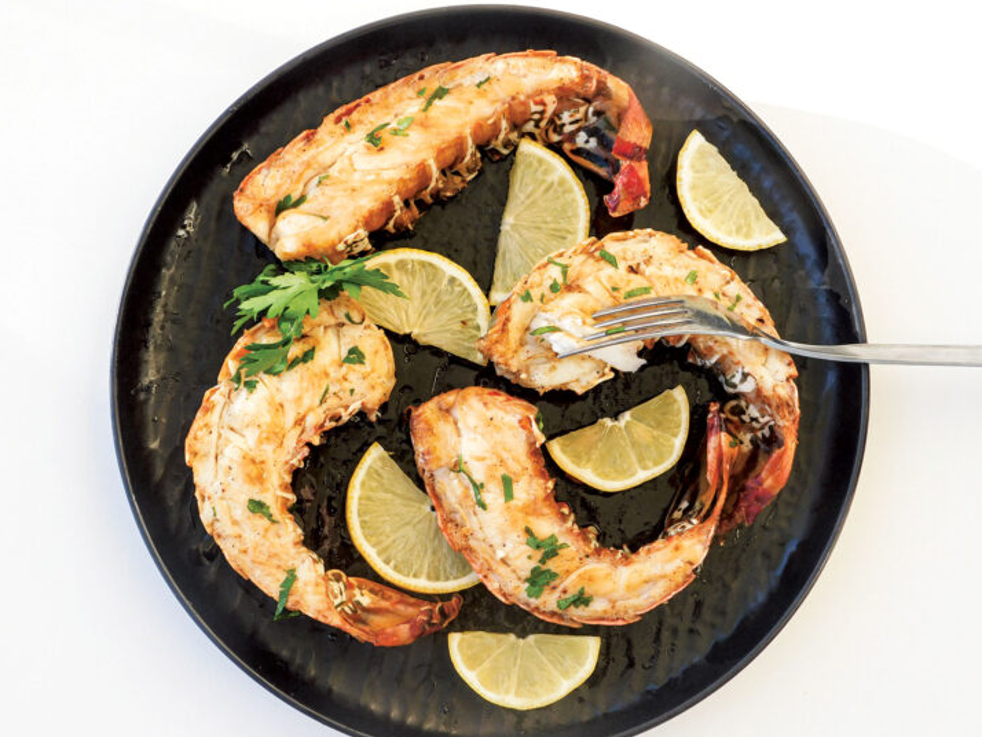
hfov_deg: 43.8
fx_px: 1220
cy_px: 393
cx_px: 470
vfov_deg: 33.6
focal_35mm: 43
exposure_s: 1/200
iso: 125
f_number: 3.6
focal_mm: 7.1
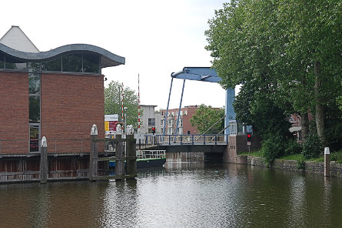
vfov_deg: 16.2
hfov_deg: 24.2
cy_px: 114
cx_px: 171
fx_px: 797
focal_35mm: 84
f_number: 7.1
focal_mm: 55
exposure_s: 1/125
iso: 100
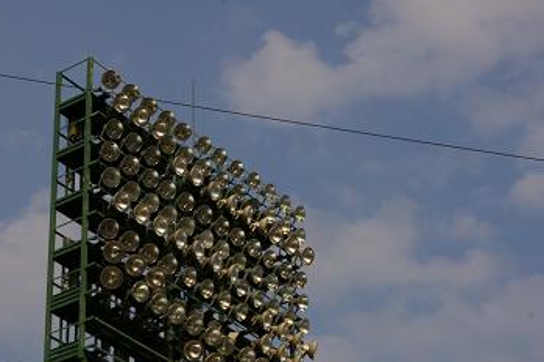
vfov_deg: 13.0
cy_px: 240
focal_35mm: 105
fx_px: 1582
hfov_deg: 19.5
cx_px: 304
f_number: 13
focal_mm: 45
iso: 200
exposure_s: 1/350
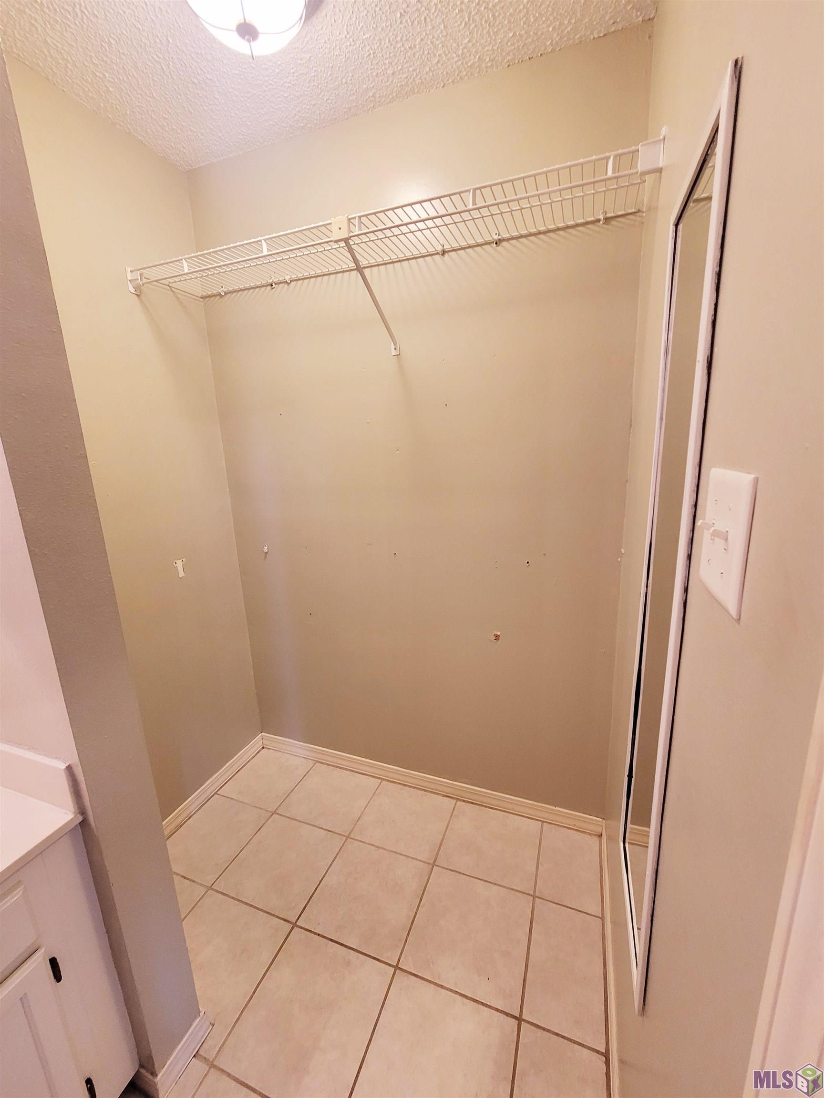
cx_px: 412
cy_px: 549
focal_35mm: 13
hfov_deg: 89.9
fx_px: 413
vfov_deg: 106.2
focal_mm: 2.2
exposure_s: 1/60.2
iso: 250
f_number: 2.2
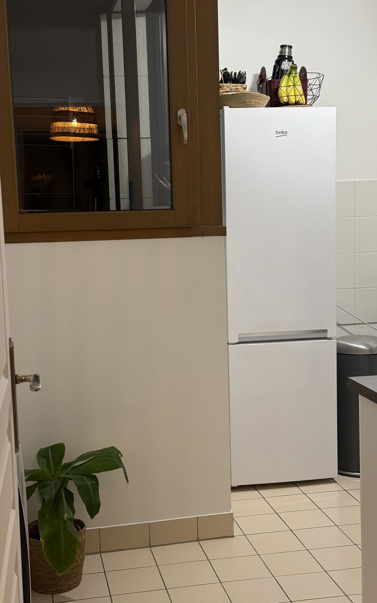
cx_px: 187
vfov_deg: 39.6
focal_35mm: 51
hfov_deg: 25.3
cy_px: 302
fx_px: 838
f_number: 1.78
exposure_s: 1/100
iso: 250
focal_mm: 6.76
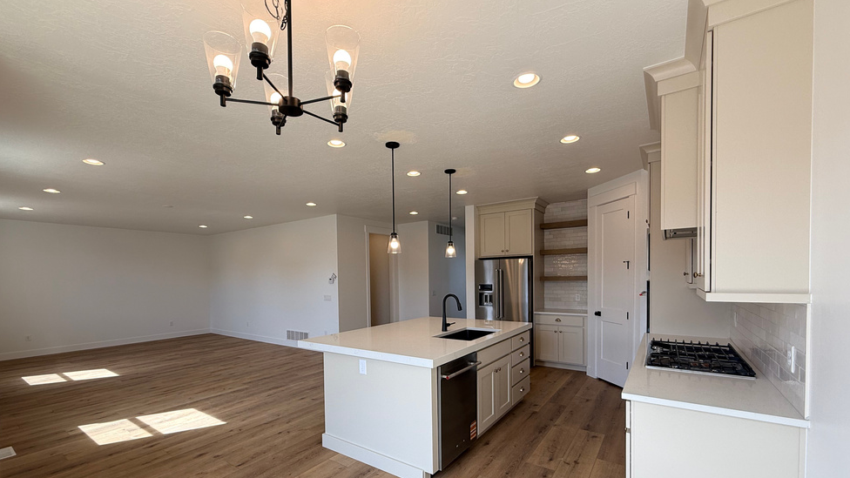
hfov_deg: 99.4
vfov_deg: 66.5
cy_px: 286
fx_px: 361
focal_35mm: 16
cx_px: 420
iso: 50
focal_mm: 2.22
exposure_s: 1/161
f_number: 2.2
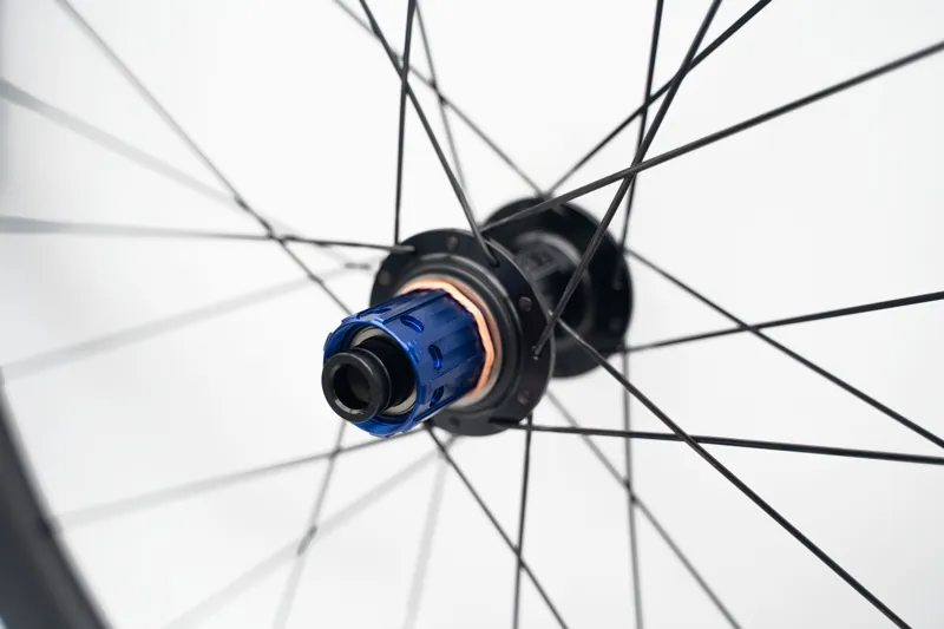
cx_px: 472
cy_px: 314
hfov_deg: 47.4
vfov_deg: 32.6
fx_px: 1075
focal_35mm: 41
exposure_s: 1/1250
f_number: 2.8
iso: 800
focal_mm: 41
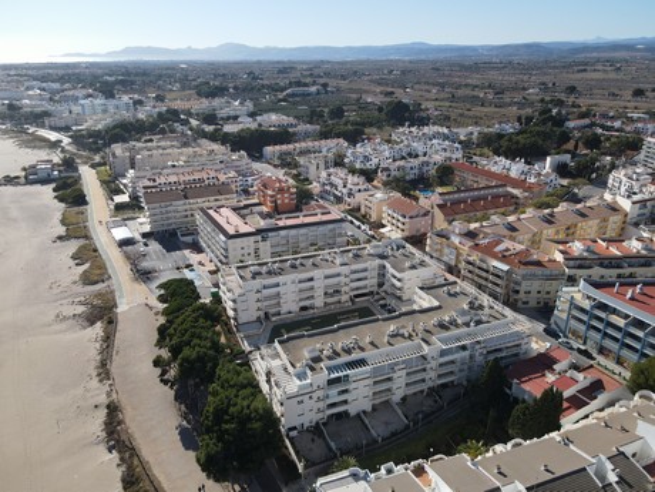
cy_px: 246
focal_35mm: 24
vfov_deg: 56.8
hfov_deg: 71.6
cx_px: 328
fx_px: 454
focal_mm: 4.5
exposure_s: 1/640
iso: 100
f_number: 2.8
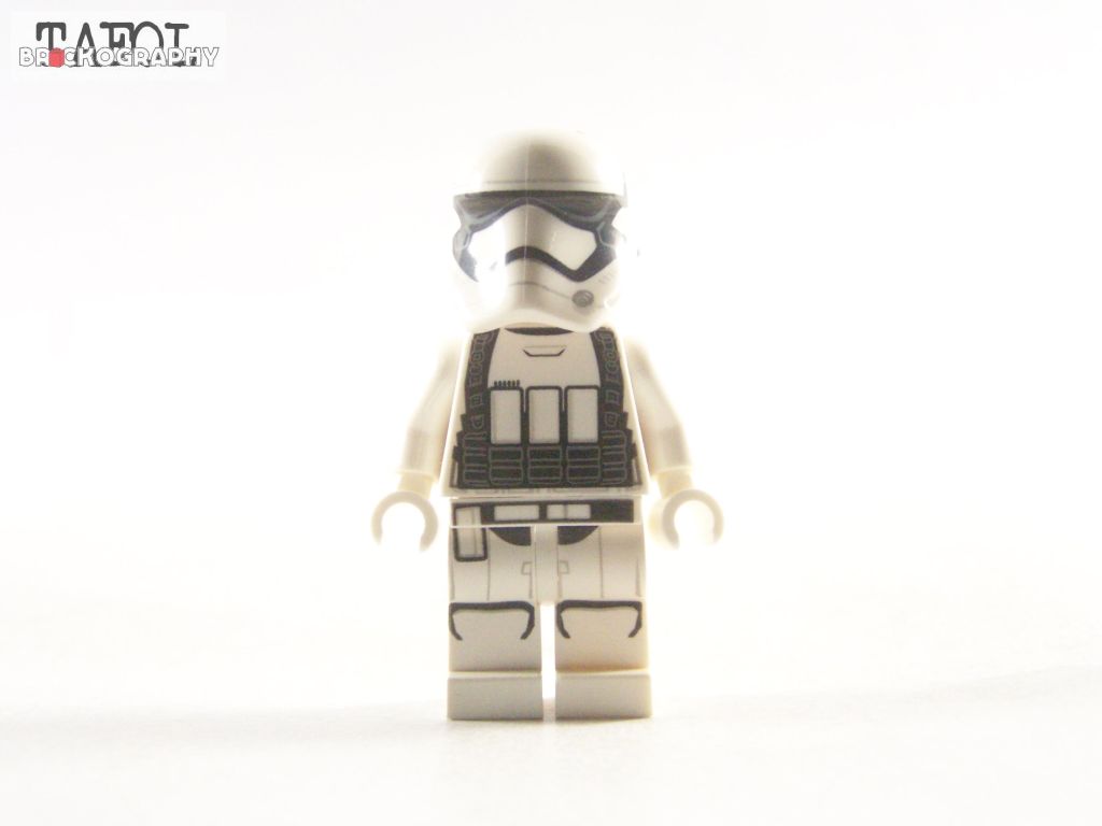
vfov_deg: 21.9
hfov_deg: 29.0
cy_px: 413
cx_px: 551
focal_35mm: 67
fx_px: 2133
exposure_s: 1/60
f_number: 3.2
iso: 400
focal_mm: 11.1
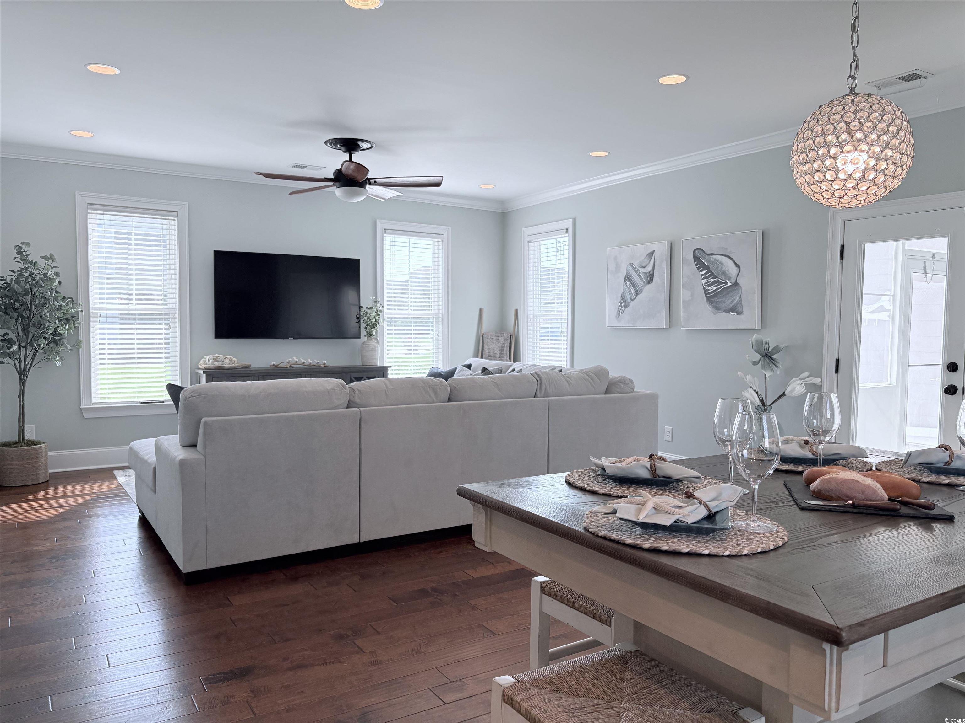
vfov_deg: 53.1
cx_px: 482
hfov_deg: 67.3
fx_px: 725
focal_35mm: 26
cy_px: 362
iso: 100
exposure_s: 1/229
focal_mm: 5.96
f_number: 1.6
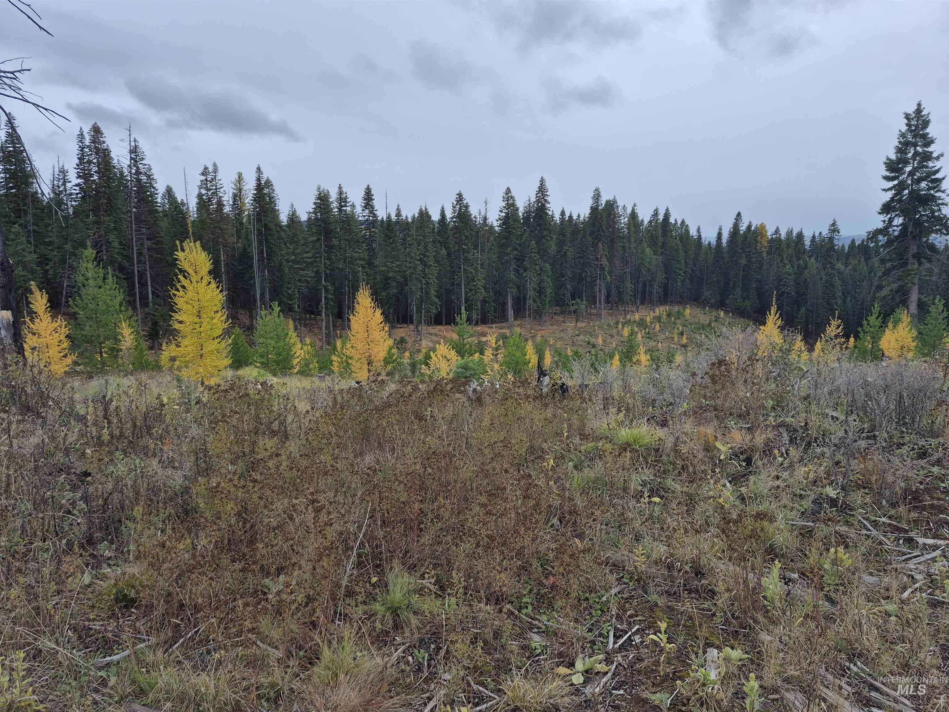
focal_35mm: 23
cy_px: 356
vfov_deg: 58.9
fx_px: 631
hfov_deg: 73.9
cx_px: 474
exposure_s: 1/782
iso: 25
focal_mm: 5.4
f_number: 1.8
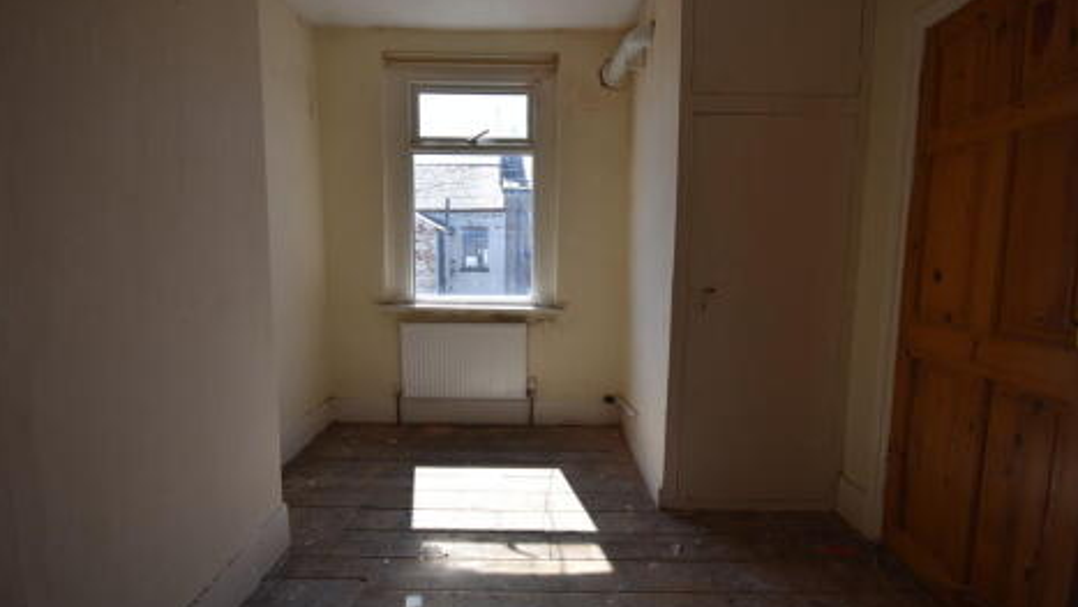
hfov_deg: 99.4
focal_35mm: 16
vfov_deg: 67.1
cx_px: 540
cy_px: 301
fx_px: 457
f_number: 5.6
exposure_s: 1/160
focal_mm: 10
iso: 100
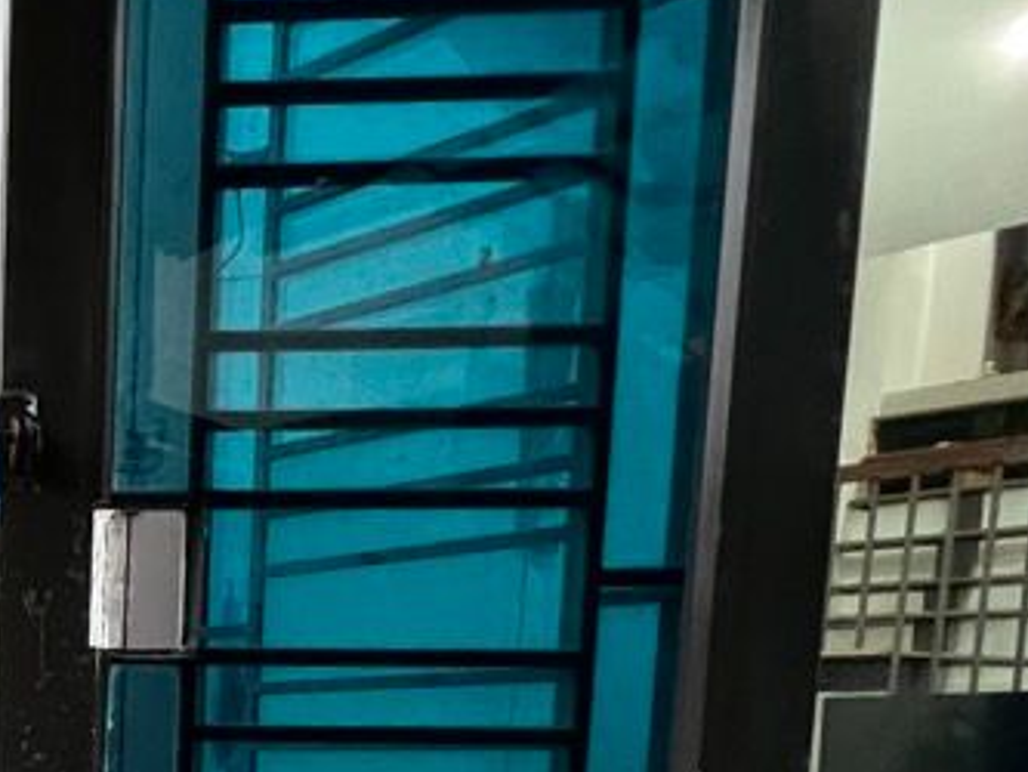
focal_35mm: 40
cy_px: 899
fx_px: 1188
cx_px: -207
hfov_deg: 36.2
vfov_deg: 31.0
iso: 400
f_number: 1.8
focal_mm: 1.57
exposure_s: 1/50
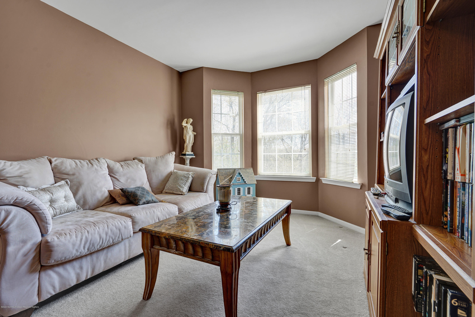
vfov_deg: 73.7
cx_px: 238
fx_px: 211
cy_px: 158
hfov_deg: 96.7
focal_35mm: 16
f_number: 8
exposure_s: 1/25
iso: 200
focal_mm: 16
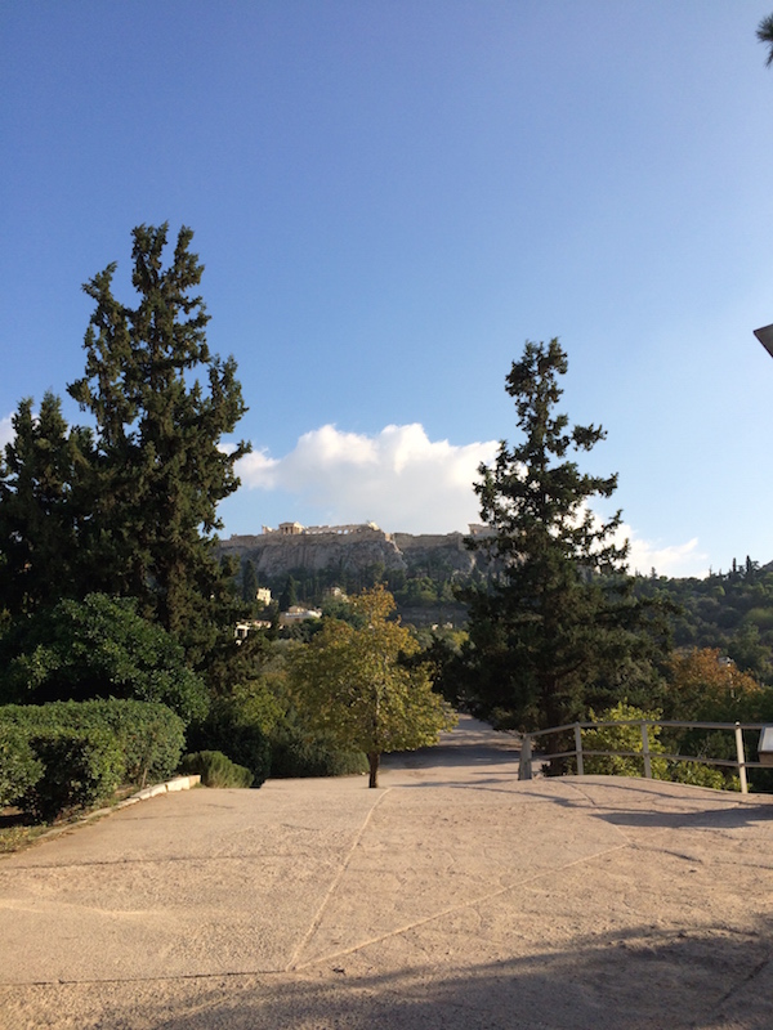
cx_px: 386
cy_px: 515
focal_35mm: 29
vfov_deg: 61.7
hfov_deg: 48.2
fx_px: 863
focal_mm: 4.15
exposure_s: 1/1953
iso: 32
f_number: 2.2
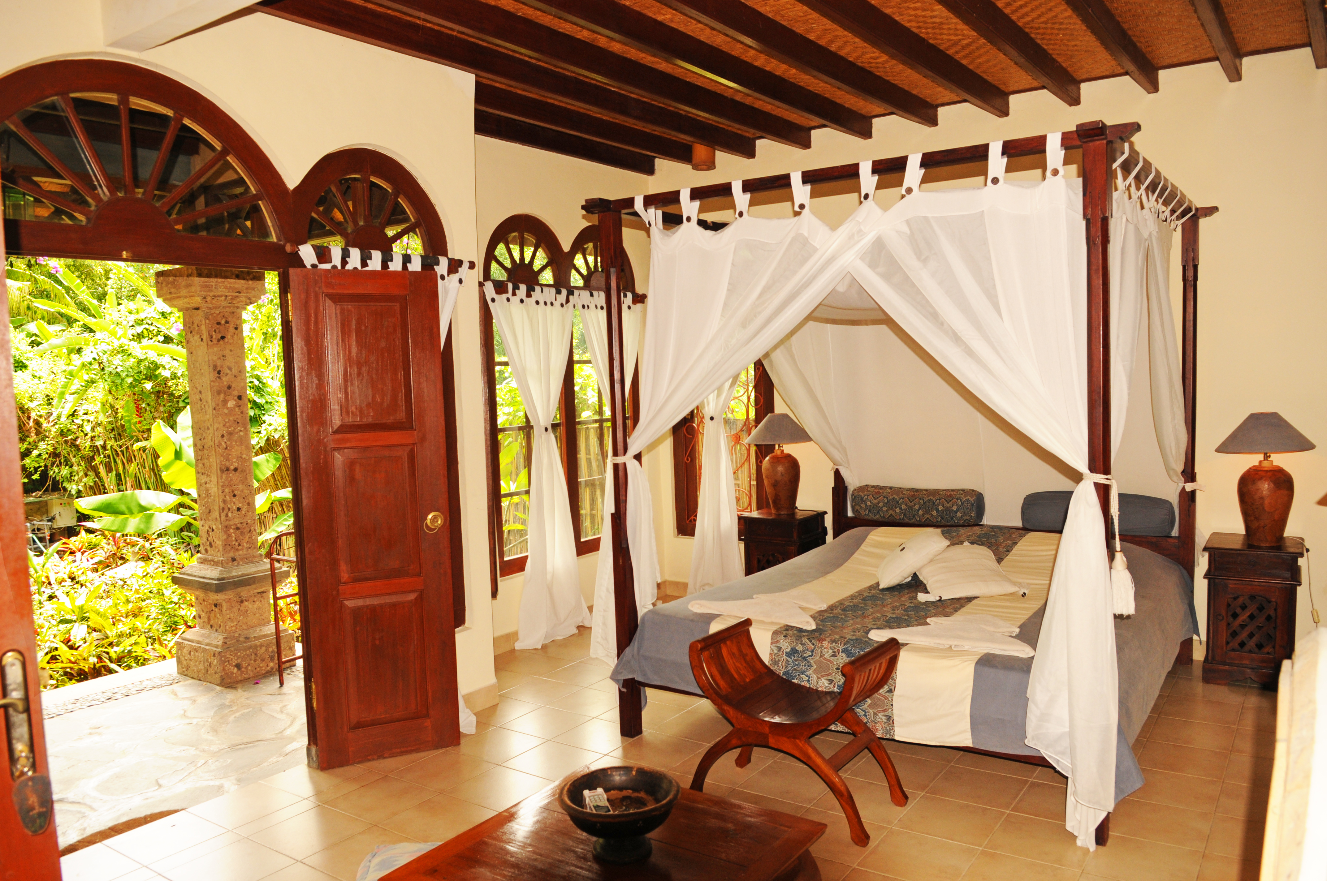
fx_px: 939
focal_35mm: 26
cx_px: 664
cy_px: 440
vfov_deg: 50.3
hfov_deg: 70.5
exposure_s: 1/160
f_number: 4
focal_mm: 17
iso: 320
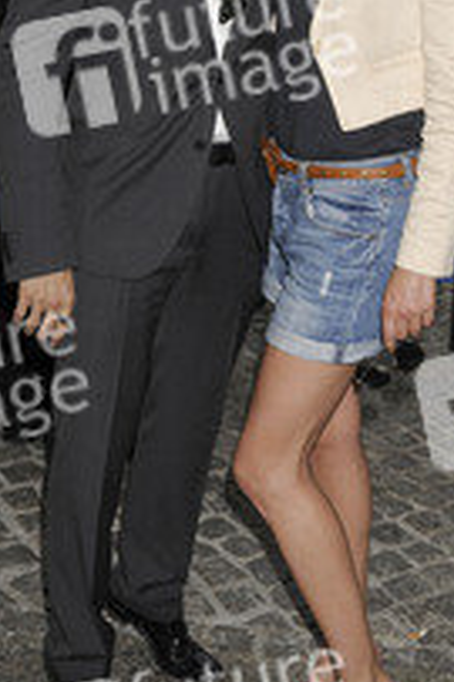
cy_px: 225
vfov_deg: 29.1
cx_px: 282
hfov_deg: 19.7
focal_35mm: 69
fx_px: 1307
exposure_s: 1/200
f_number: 8
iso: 250
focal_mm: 35
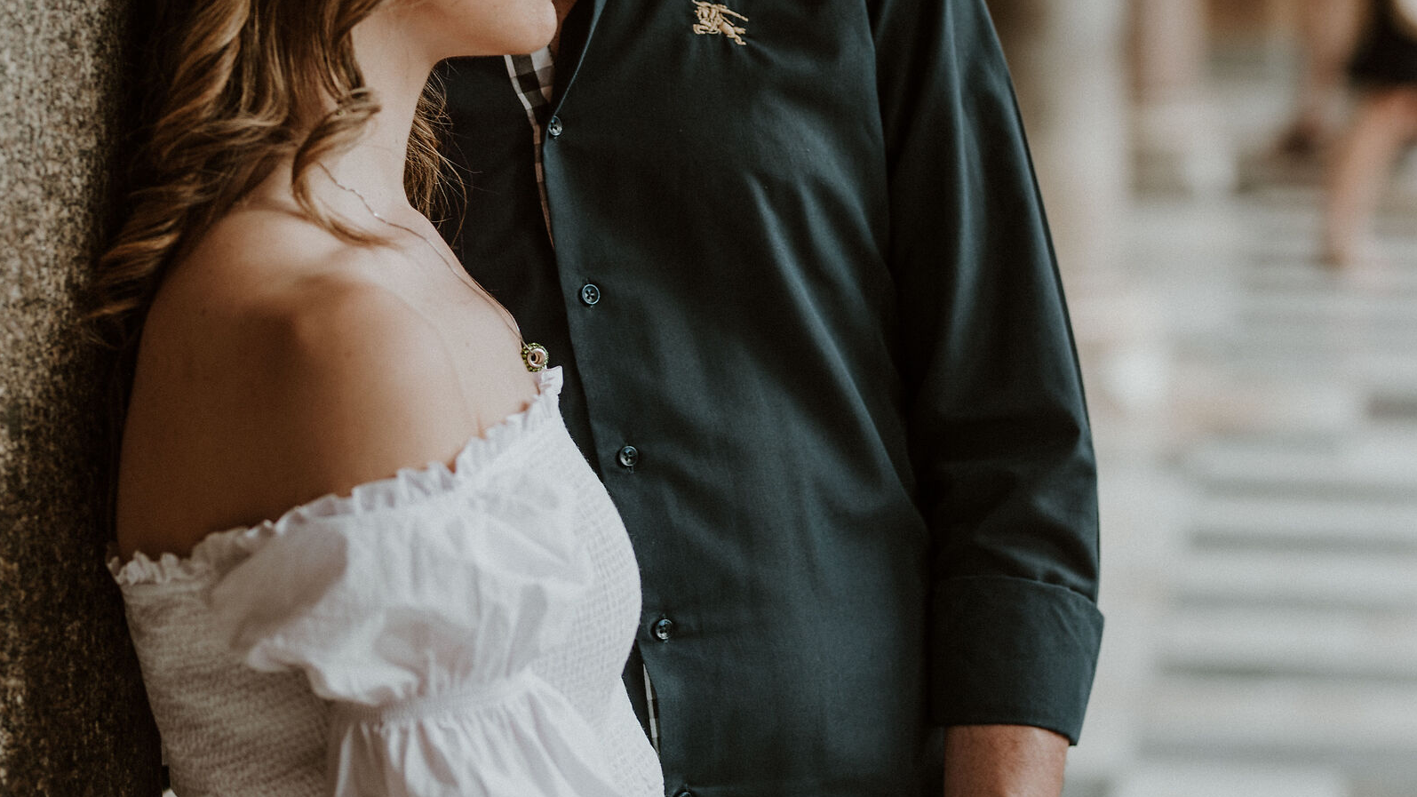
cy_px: 76
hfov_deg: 16.0
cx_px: 708
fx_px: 5035
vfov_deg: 9.0
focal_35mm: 134
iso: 100
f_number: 2.8
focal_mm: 85
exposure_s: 1/200
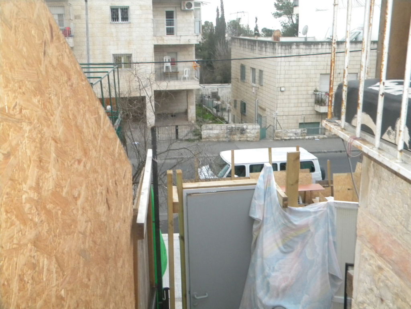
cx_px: 206
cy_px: 154
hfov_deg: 51.4
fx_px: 427
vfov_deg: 39.7
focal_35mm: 36
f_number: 3.7
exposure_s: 1/33.8
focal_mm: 6.4
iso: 400
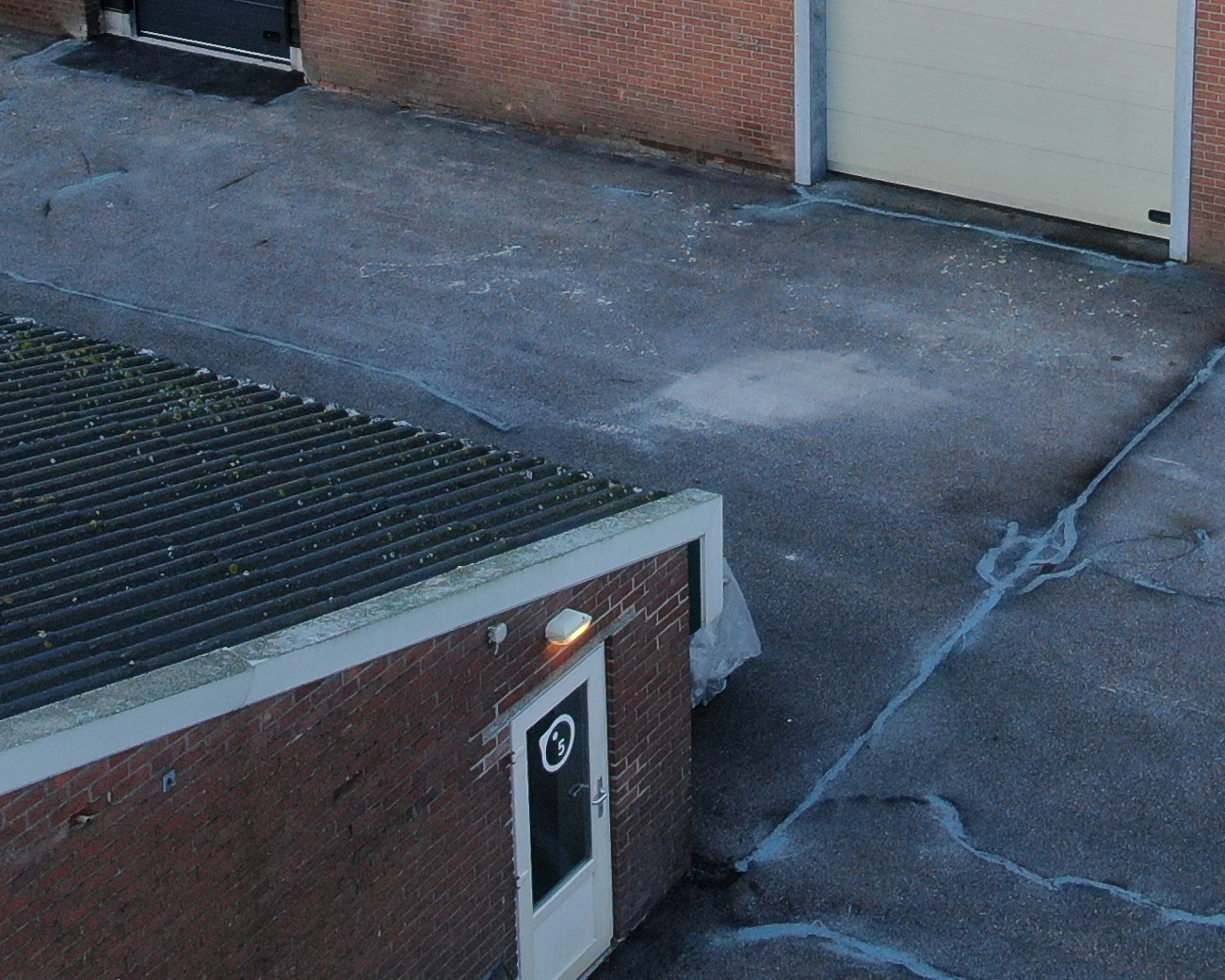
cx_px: 829
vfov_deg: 20.3
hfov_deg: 26.2
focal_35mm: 72
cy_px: -88
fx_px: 2611
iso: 100
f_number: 2.8
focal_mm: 4.39
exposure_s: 1/120
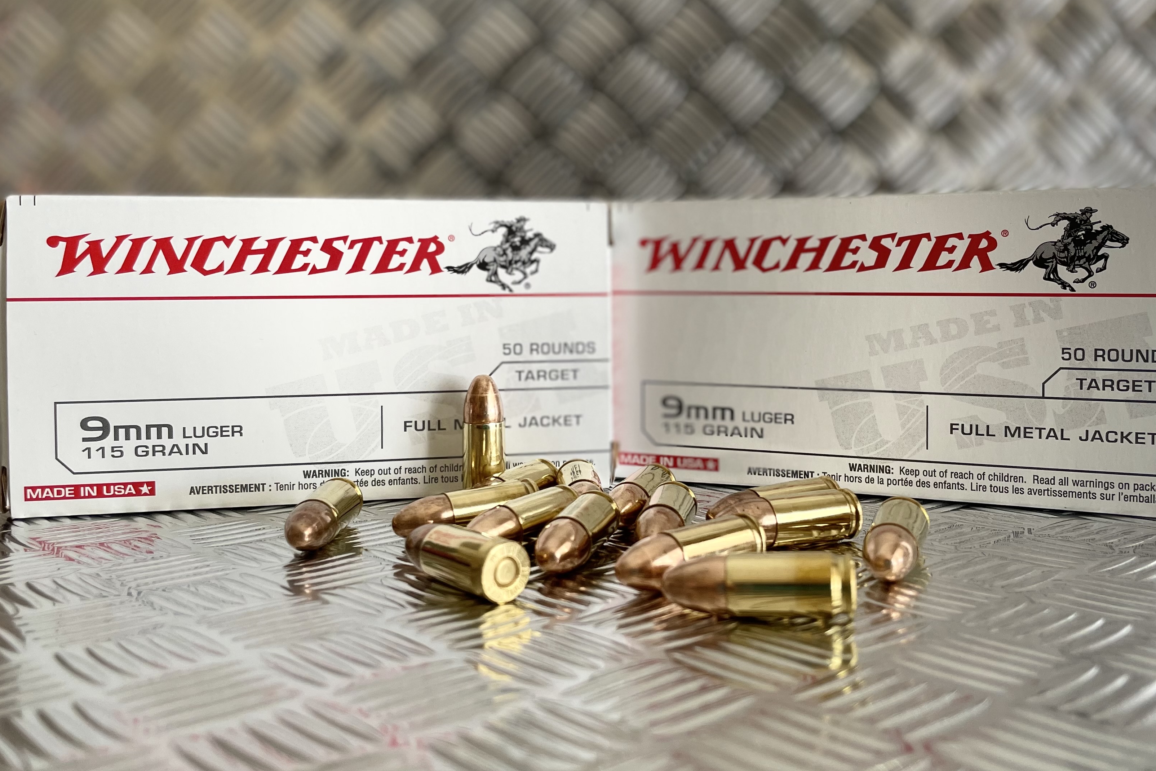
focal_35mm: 34
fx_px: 1092
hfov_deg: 55.8
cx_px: 616
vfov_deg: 38.7
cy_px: 313
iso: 100
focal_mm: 4.2
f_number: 1.6
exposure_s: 1/121
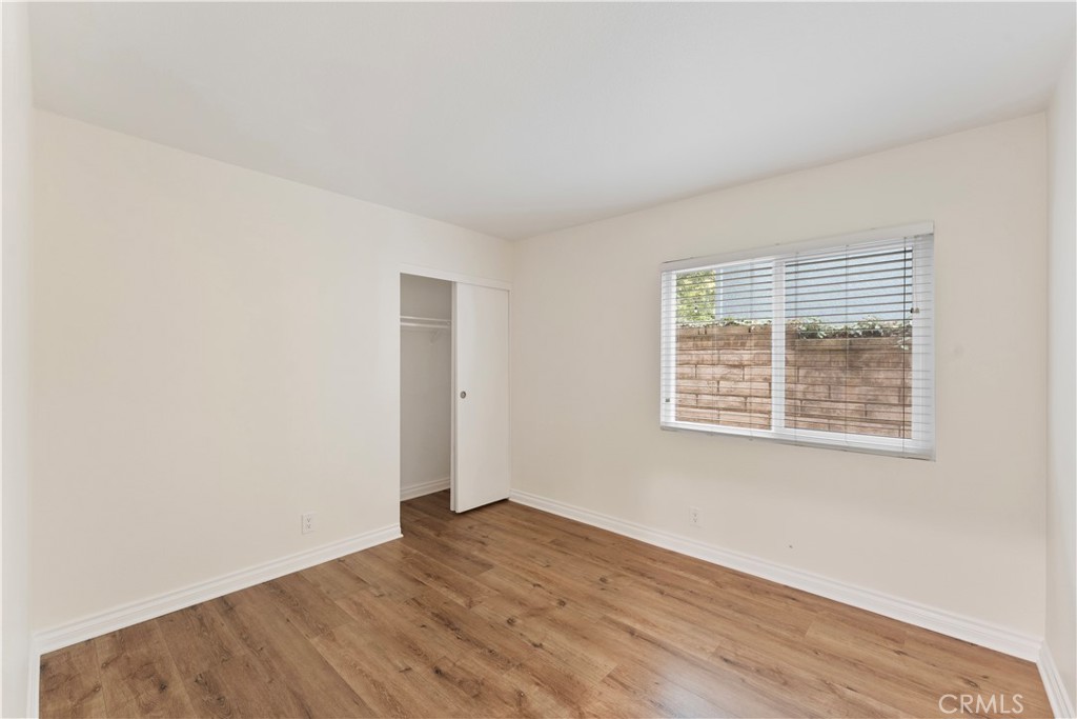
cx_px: 538
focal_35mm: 15
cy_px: 360
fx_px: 443
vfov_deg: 78.1
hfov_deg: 101.1
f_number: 8
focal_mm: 14.8
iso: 1600
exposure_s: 1/2
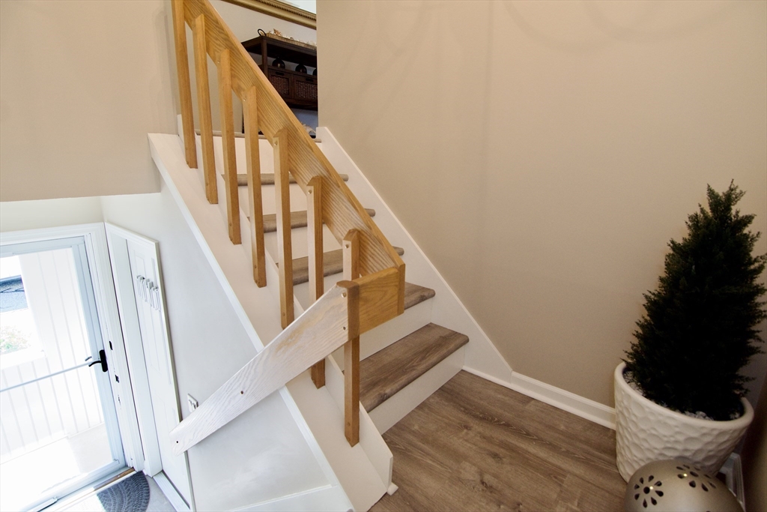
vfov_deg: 72.1
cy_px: 256
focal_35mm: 16
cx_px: 384
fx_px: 352
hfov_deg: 95.0
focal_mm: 11
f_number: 4.5
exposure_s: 1/80
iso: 400
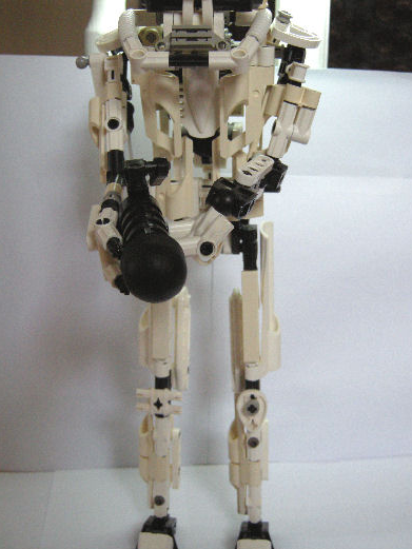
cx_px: 224
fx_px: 682
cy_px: 253
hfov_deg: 33.6
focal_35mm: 43
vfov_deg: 43.8
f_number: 2.7
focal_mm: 7.5
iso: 373
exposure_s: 1/65.6
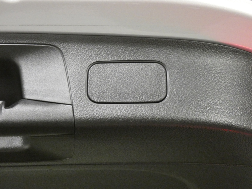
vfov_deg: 17.0
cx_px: 126
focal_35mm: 87
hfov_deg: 22.5
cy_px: 94
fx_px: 633
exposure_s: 1/20
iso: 1600
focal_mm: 15.6
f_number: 4.6
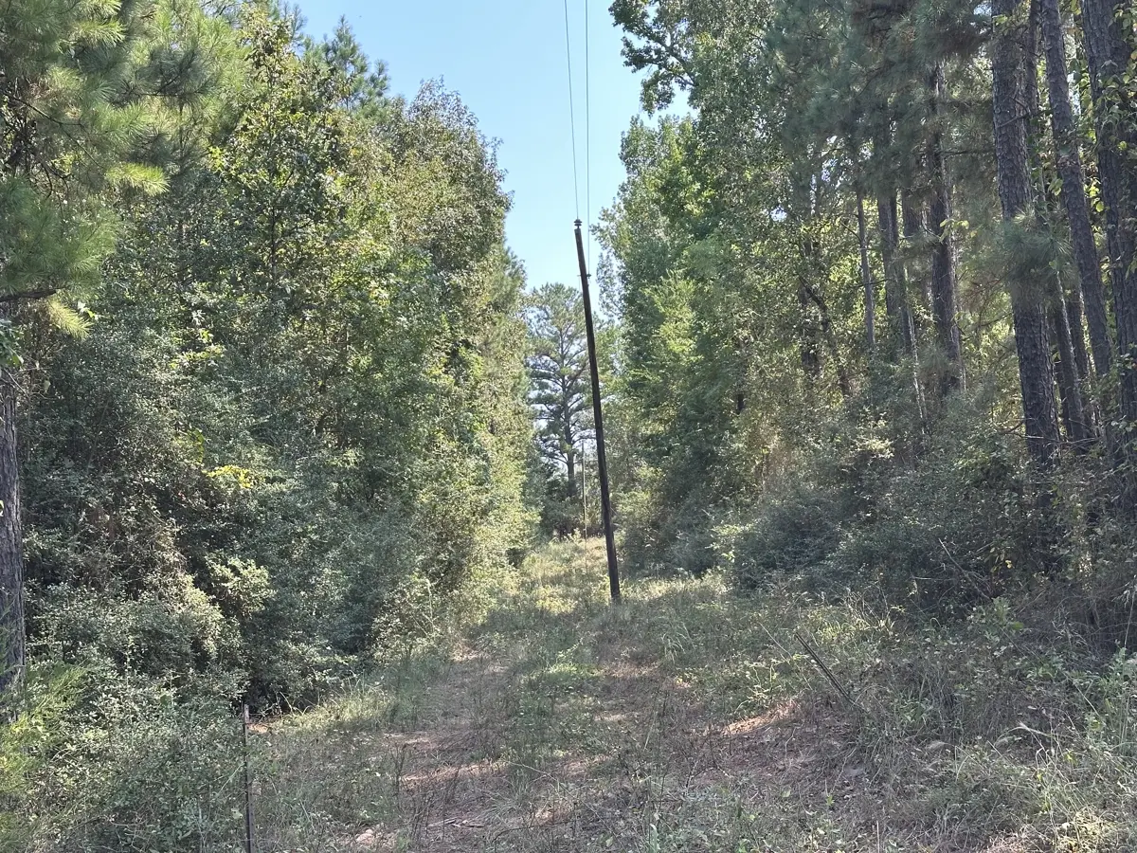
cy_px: 426
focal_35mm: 48
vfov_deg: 30.3
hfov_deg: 39.7
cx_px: 568
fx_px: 1577
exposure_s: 1/508
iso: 64
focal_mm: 6.86
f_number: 1.78
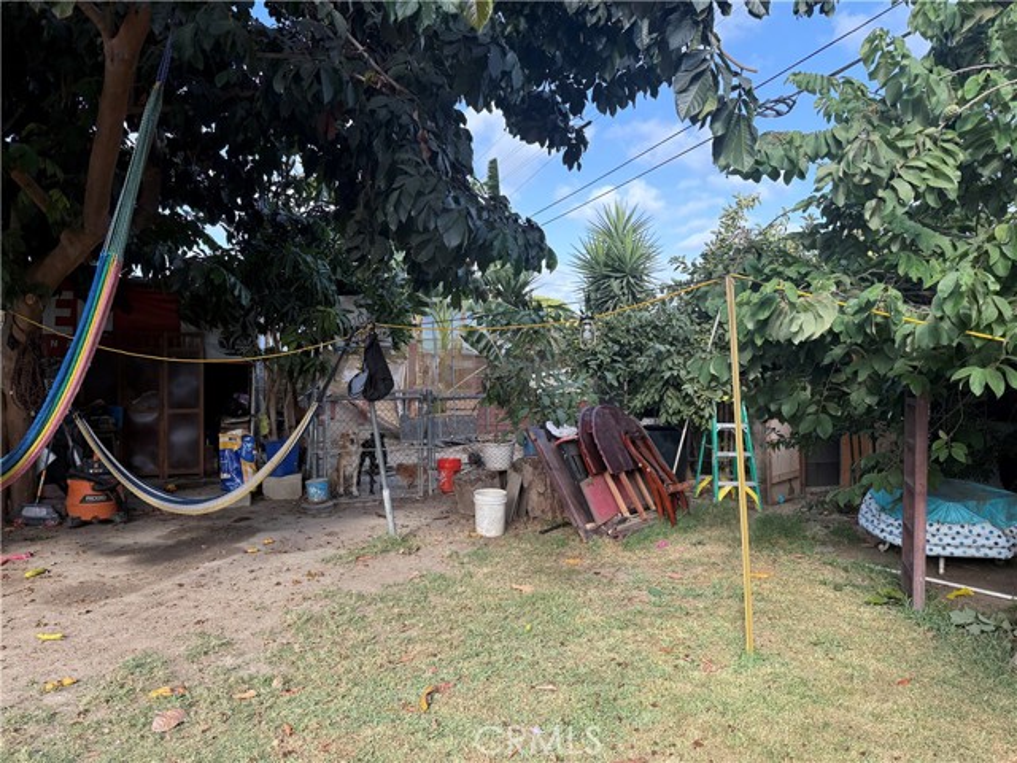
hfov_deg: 71.6
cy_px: 382
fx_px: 705
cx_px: 508
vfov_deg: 56.8
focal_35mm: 24
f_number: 1.78
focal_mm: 6.76
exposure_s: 1/868
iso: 100
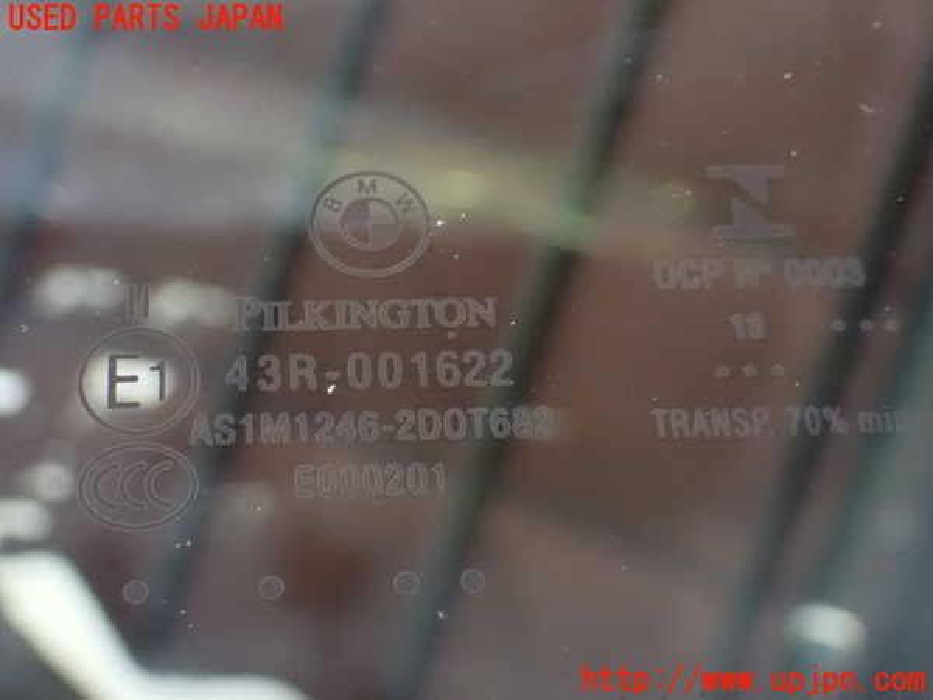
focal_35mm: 71
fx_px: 1914
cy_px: 350
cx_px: 466
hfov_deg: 27.4
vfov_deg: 20.7
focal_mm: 12.73
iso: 1600
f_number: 3.9
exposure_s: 1/13
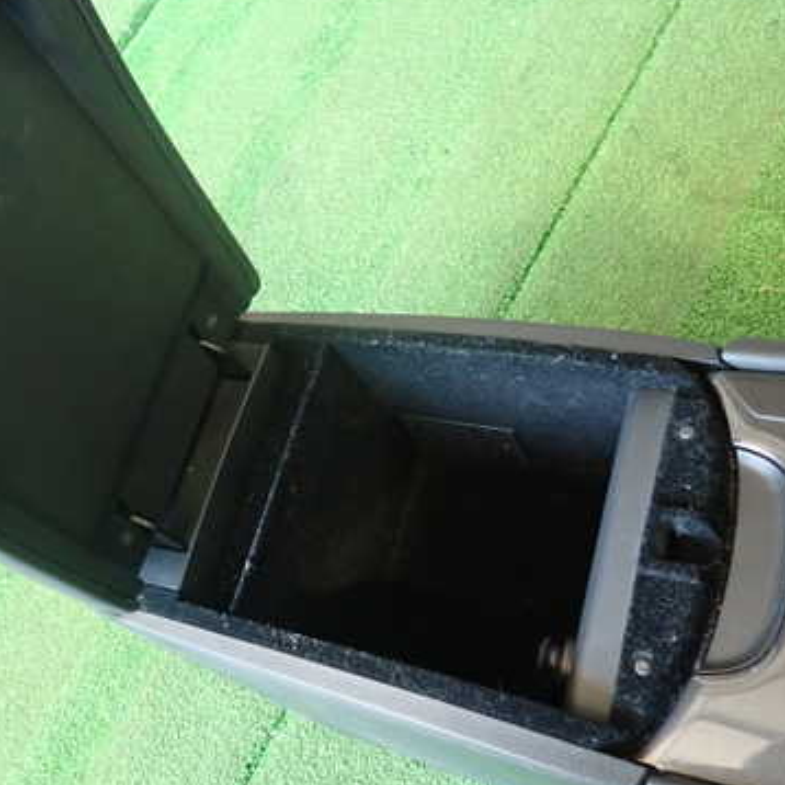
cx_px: 226
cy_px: 355
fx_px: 949
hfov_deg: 43.9
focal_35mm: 37
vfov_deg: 44.9
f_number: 2
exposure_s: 1/30
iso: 500
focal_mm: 4.5
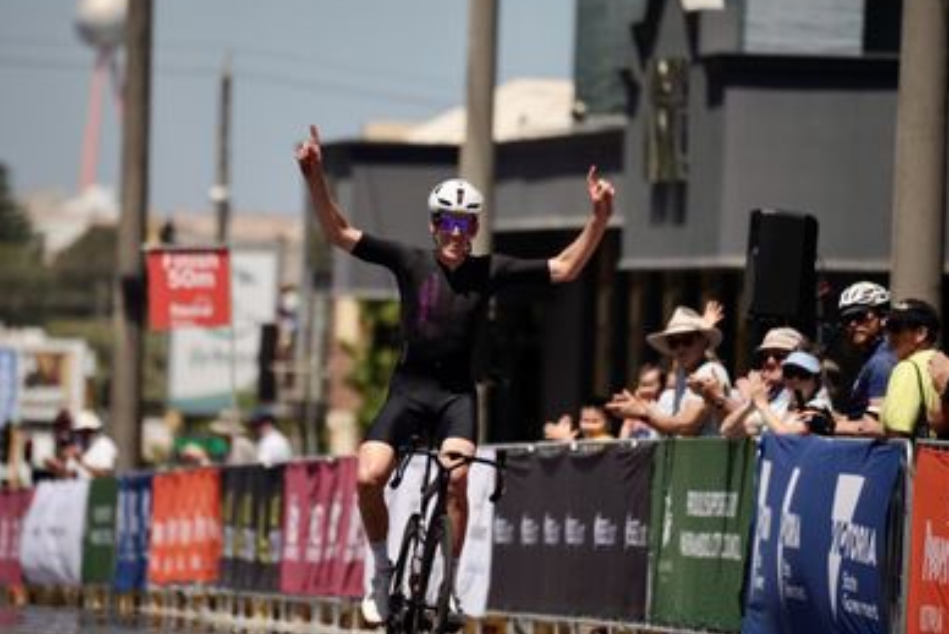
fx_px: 12235
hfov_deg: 4.4
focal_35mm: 464
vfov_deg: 3.0
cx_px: 430
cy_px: 297
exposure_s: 1/1250
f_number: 5.6
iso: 125
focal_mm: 400
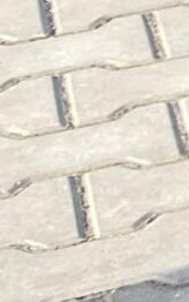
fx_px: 2254
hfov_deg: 3.6
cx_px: 1406
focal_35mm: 274
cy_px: 52
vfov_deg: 7.6
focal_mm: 4.25
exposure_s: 1/637
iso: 32
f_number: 1.8
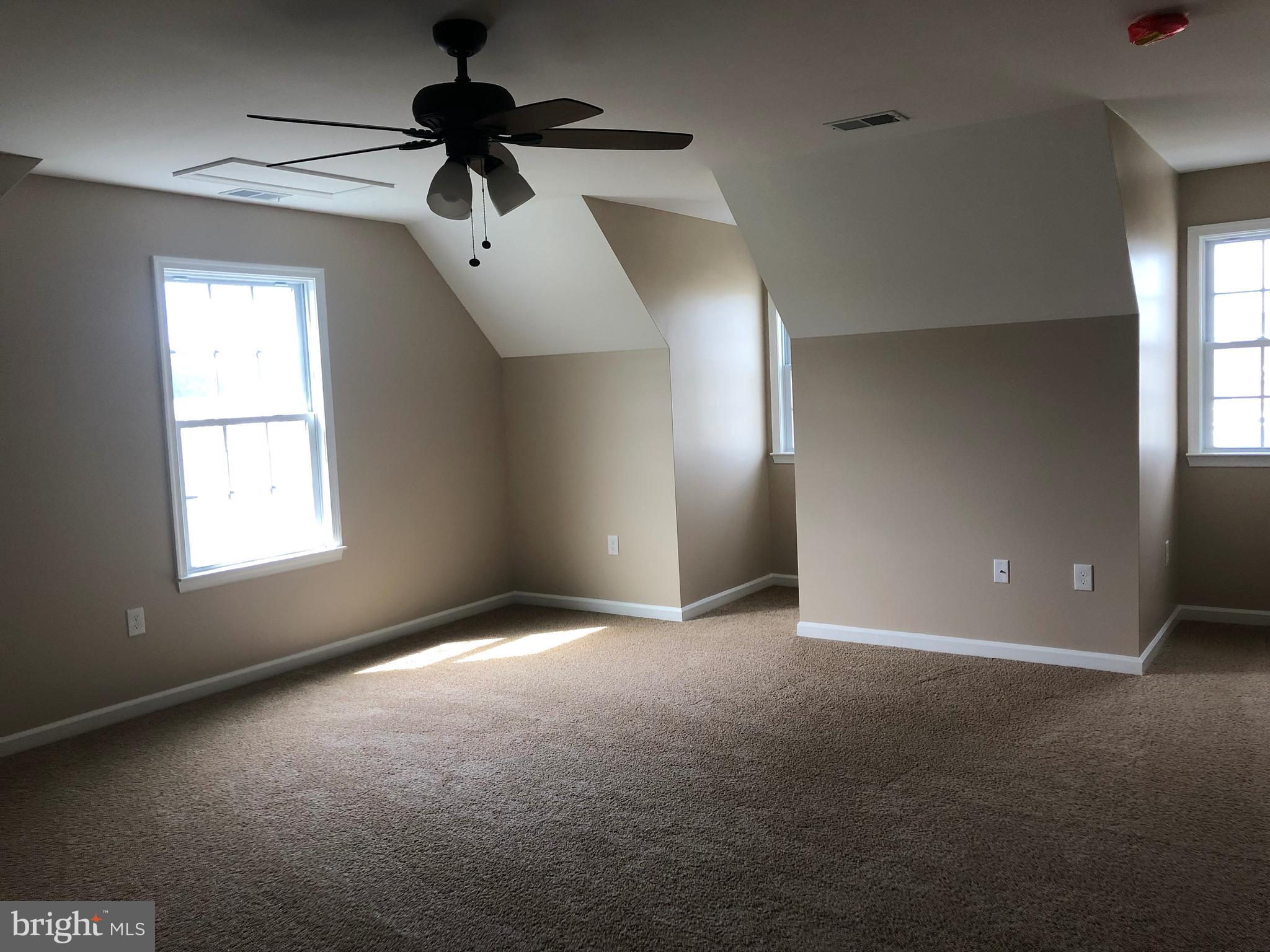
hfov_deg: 63.4
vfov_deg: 49.7
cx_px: 635
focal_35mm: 28
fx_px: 1027
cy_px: 476
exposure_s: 1/40
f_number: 1.8
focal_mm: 3.99
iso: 25
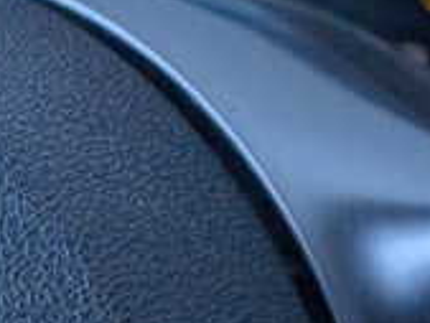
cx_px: 944
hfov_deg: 8.0
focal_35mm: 232
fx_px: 2884
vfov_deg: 6.4
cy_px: 427
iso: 43
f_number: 1.68
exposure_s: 1/250
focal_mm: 6.9
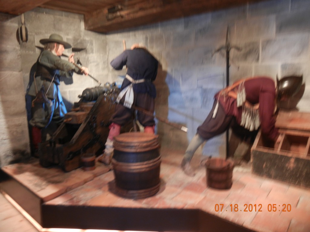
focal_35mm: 30
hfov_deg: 60.0
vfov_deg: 46.8
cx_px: 155
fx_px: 269
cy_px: 116
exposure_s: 1/1.1
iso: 200
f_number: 3.5
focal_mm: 5.4
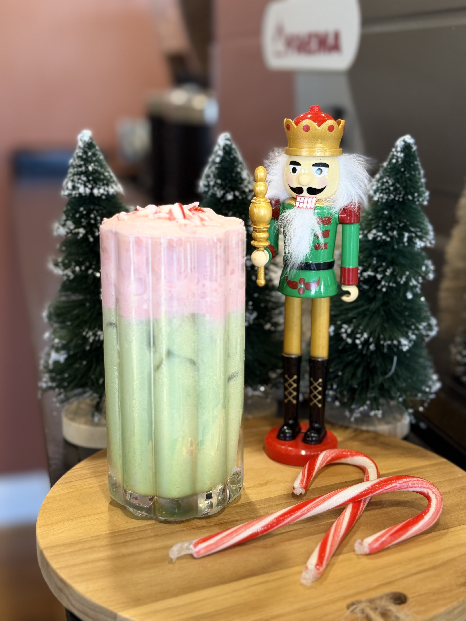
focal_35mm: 48
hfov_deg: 30.3
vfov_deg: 39.7
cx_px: 233
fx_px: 862
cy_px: 310
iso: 100
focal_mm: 6.76
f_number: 1.78
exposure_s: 1/60
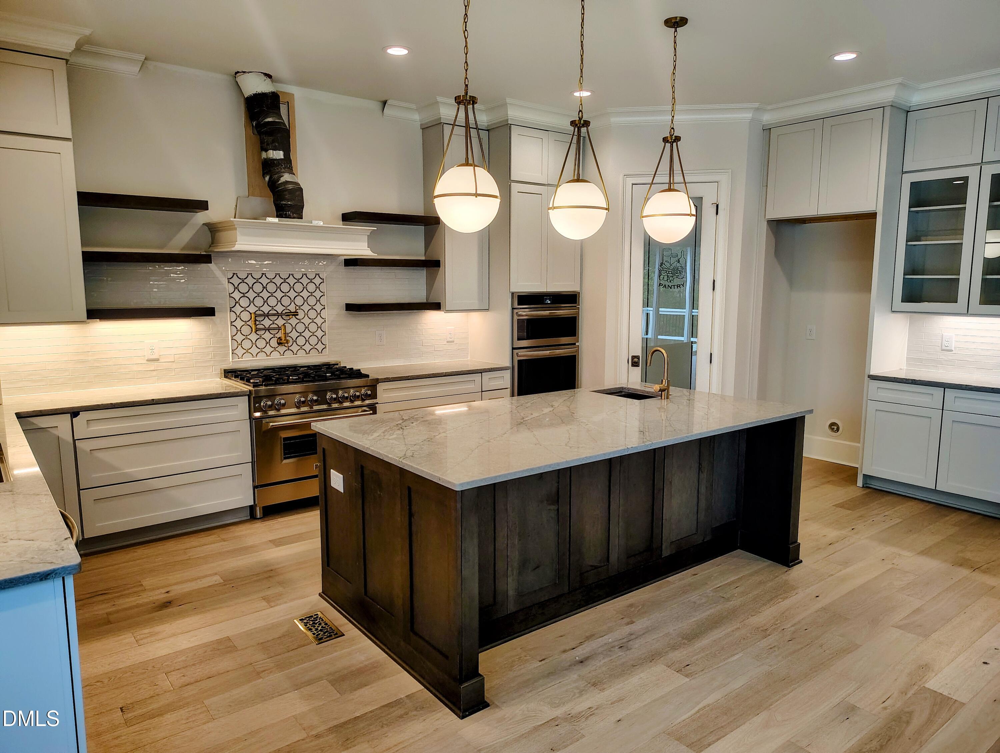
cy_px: 376
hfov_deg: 71.5
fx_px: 694
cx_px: 500
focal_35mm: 24
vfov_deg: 56.9
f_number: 1.8
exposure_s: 1/120
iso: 1050
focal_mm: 5.56
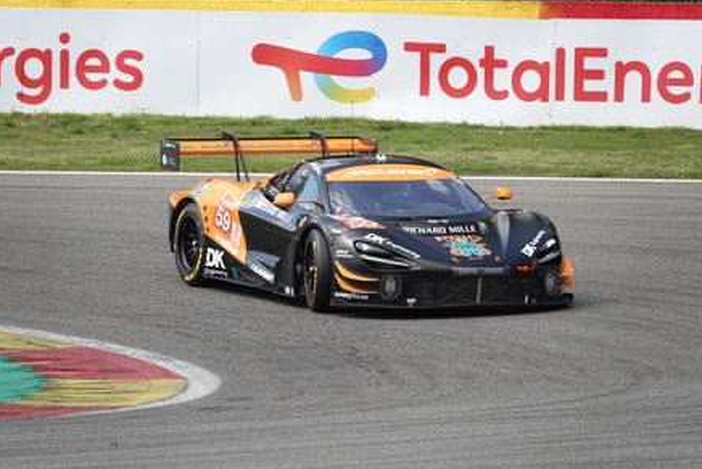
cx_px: 345
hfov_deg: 5.7
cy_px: 239
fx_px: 7061
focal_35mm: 362
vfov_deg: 3.8
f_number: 4
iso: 250
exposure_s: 1/800
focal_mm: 128.59
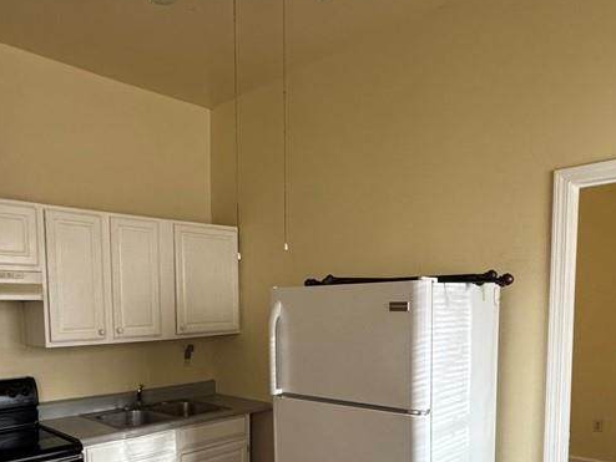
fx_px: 516
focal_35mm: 29
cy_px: 362
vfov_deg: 46.0
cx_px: 233
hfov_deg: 60.9
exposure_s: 1/65
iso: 320
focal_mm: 2.22
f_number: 2.2
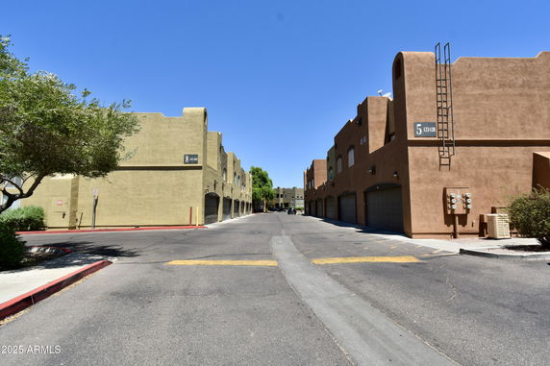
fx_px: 229
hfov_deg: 100.4
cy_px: 183
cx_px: 275
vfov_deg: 77.3
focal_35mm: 15
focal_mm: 10
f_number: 8
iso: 180
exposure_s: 1/500
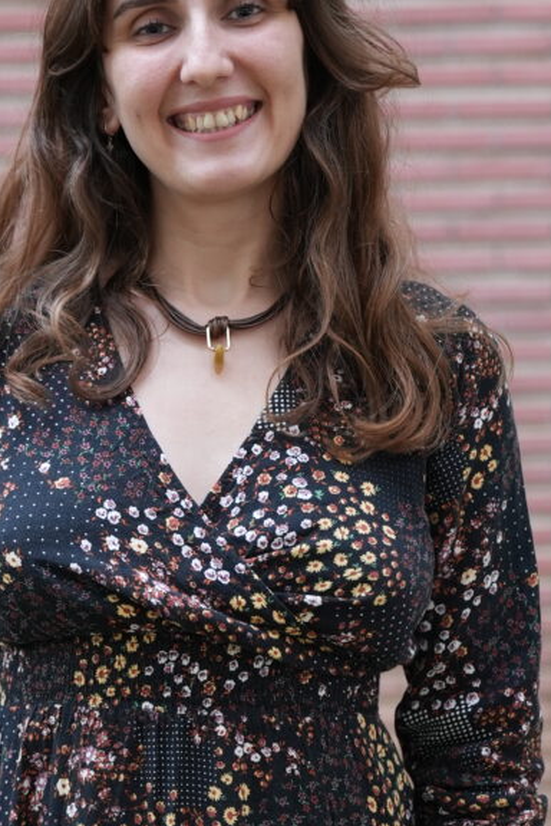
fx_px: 2385
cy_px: 470
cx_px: 205
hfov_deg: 13.2
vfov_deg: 19.6
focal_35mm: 104
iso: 2000
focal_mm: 52
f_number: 2.8
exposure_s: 1/80
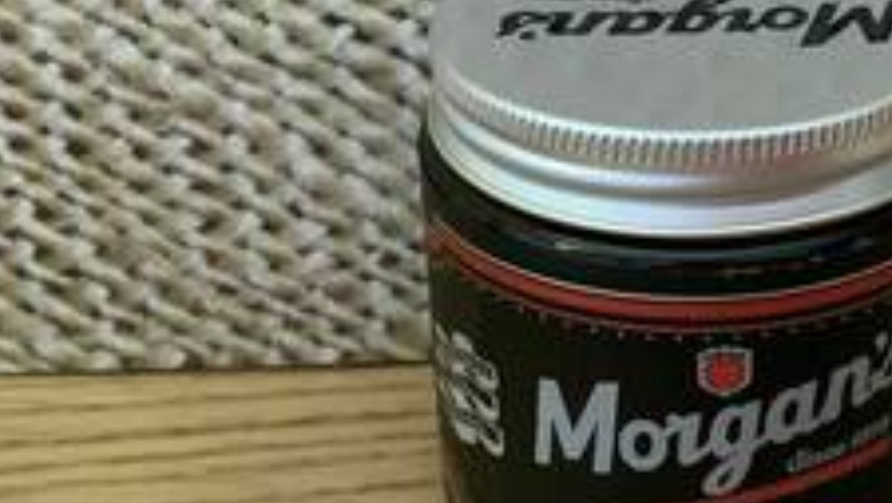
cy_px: 232
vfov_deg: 16.1
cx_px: 690
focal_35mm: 75
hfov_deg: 27.7
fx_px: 1775
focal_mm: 3.3
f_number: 2.4
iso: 500
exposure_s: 1/25
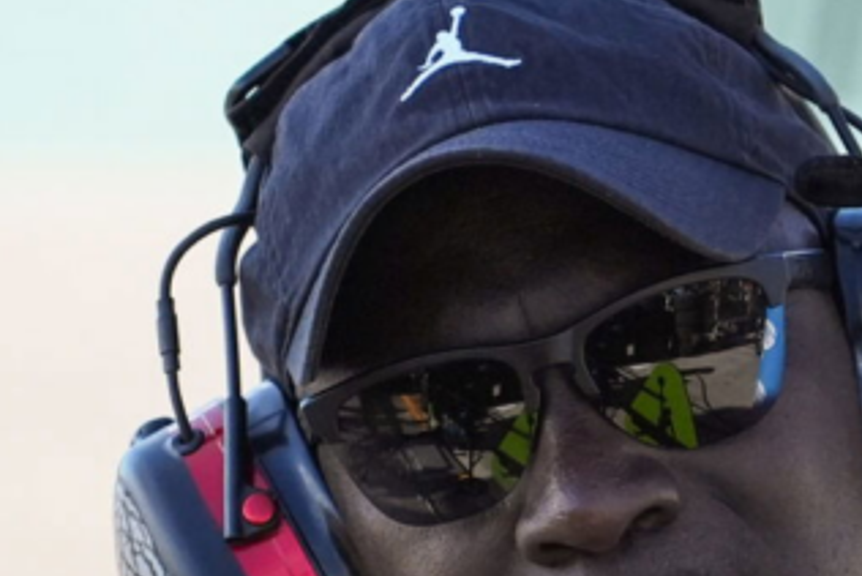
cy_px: 554
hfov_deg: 2.8
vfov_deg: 1.9
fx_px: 17439
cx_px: 723
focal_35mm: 728
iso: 2000
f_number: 6.3
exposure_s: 1/2500
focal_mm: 200
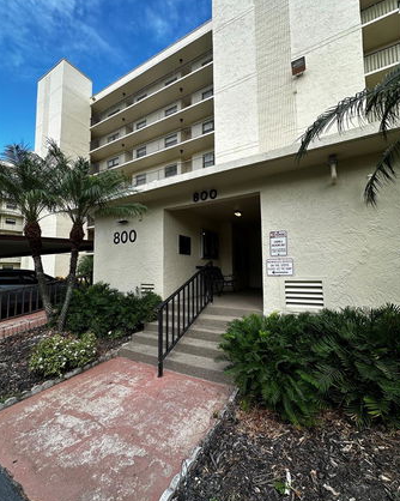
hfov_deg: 84.0
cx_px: 200
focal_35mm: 15
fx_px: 222
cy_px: 253
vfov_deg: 96.8
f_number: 2.2
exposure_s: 1/406
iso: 40
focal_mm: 2.22
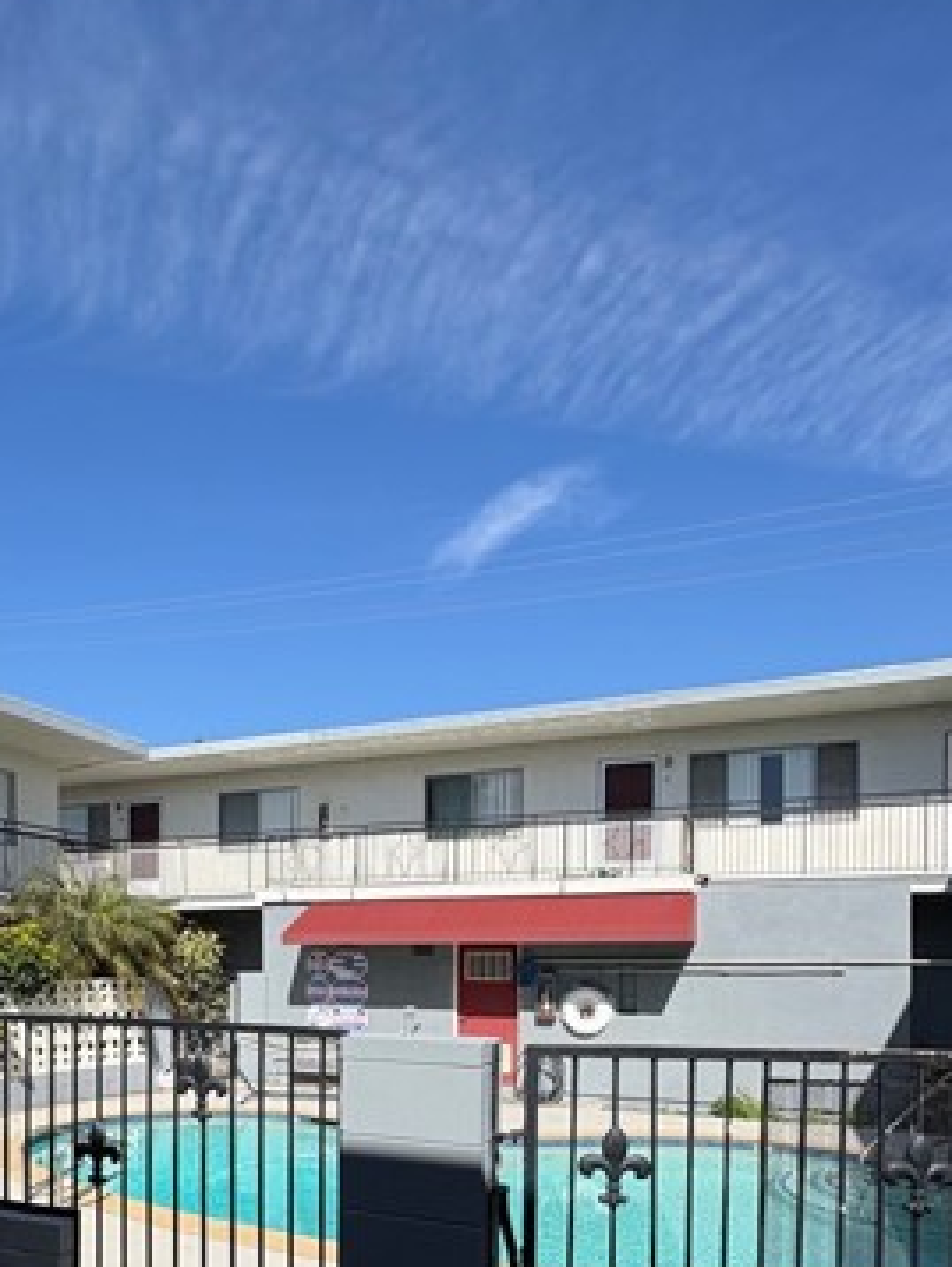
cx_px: 368
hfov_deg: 54.4
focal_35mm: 25
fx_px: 916
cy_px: 966
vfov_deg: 64.7
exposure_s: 1/2770
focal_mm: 2.22
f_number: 2.2
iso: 40
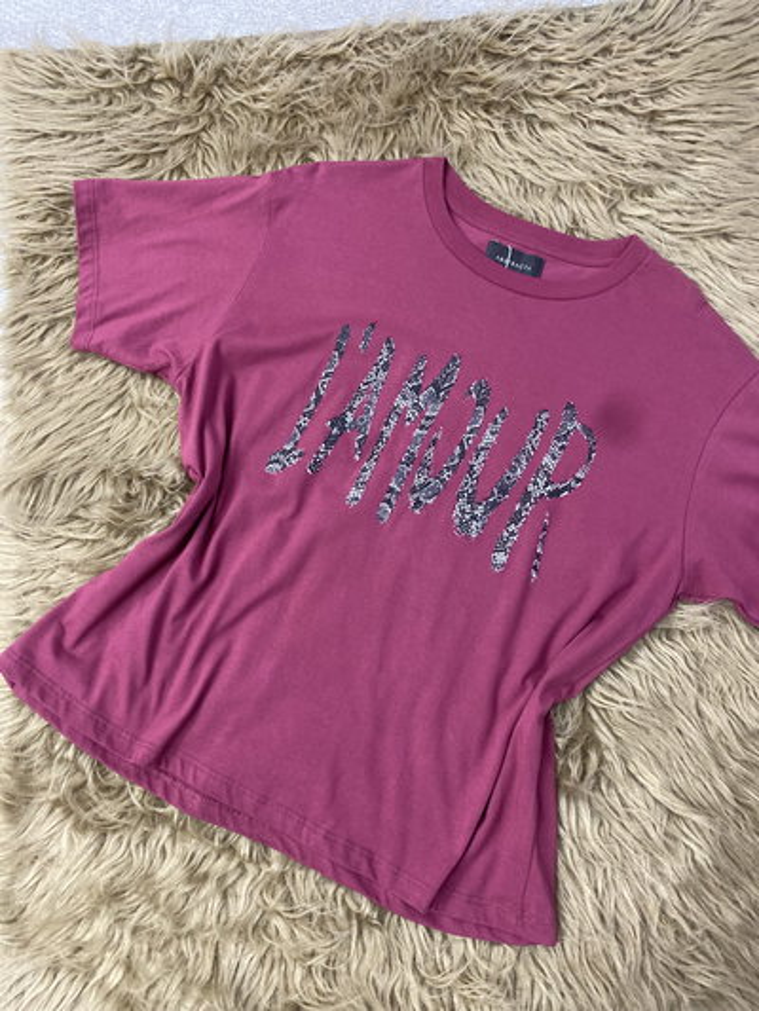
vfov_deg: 67.3
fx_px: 760
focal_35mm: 26
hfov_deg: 53.1
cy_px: 506
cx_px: 380
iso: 320
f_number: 1.8
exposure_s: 1/50
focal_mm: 4.25
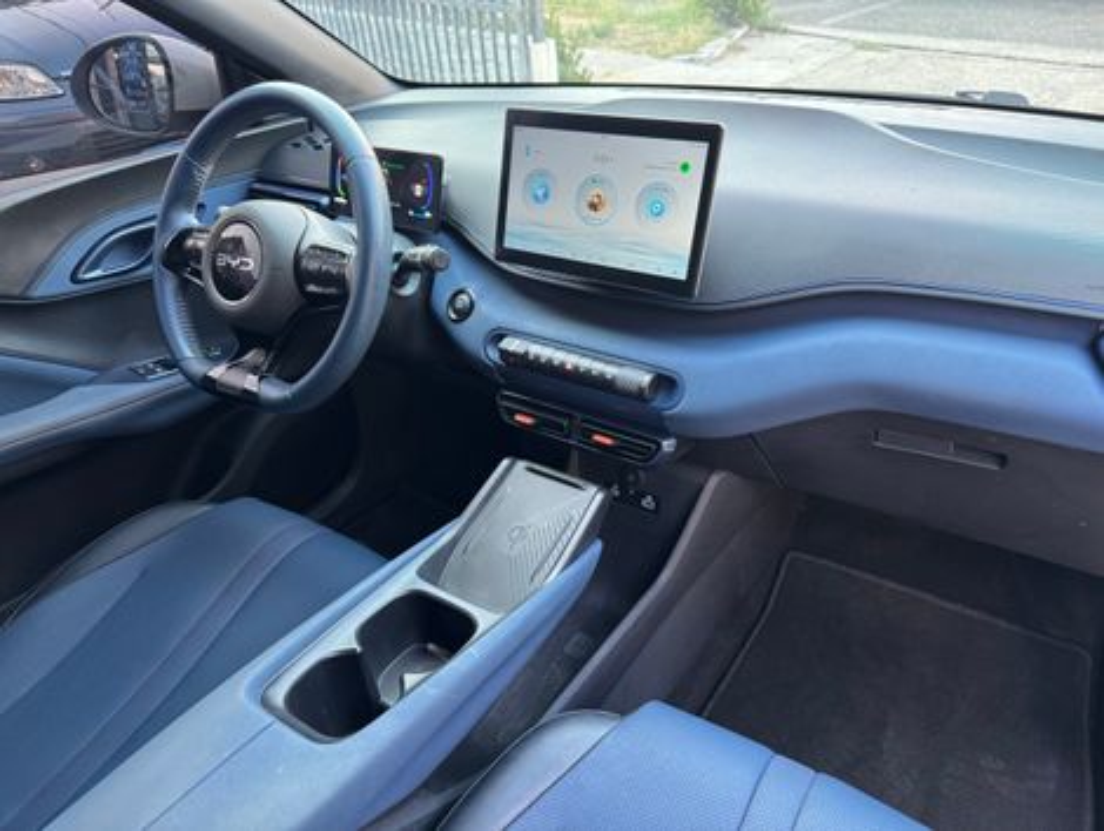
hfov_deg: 71.5
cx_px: 552
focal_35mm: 24
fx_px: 767
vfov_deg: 56.9
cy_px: 416
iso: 200
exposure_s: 1/52
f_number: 1.78
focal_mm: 6.76
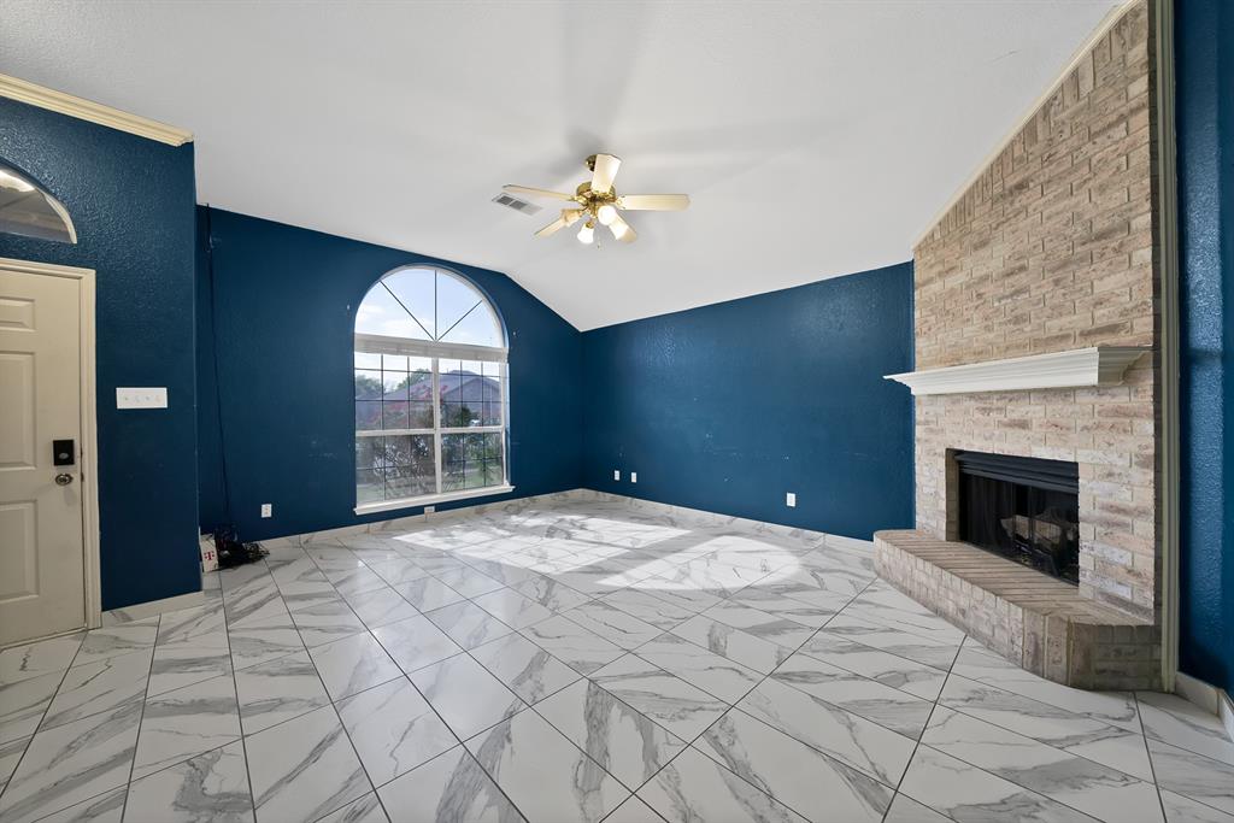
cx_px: 617
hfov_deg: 112.6
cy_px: 412
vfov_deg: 90.0
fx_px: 411
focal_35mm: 12
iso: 640
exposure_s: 1/4
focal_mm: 12
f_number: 9
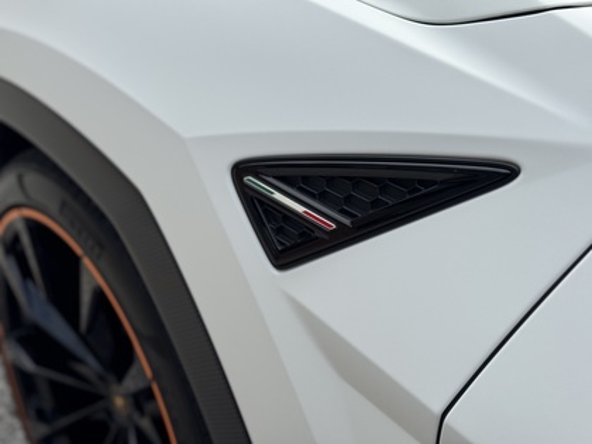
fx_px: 821
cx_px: 296
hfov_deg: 39.7
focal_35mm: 48
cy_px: 222
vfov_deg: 30.3
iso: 64
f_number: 1.78
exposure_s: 1/2833
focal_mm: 6.76
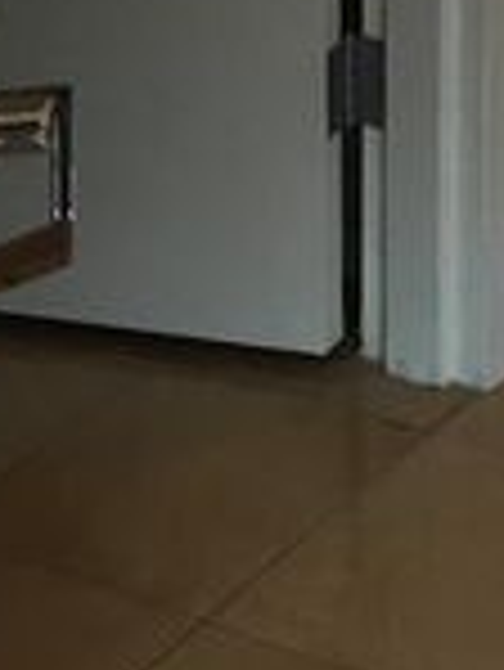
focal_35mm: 130
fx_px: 2520
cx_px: 990
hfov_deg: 10.5
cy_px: -654
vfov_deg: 13.2
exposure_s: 1/30
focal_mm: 4.15
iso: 64
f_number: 2.2
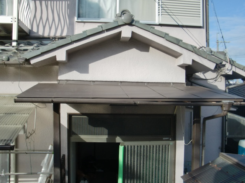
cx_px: 122
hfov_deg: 49.0
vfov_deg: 37.7
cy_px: 92
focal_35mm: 38
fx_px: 269
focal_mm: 6.66
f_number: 3.9
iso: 64
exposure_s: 1/500
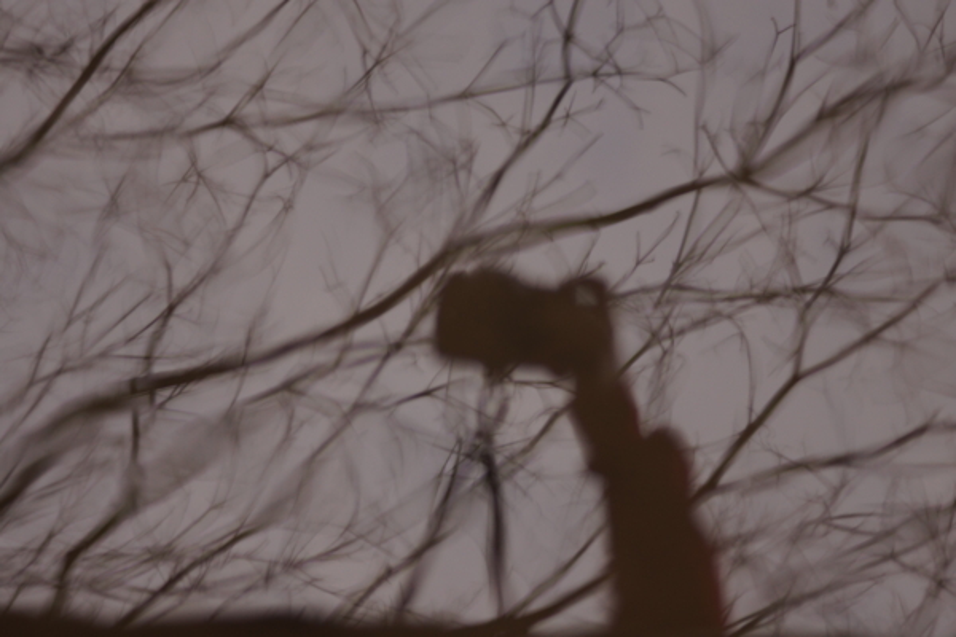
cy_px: 318
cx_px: 478
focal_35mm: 150
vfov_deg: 9.1
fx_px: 3983
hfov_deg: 13.7
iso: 250
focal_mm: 100
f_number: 2.8
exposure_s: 1/160
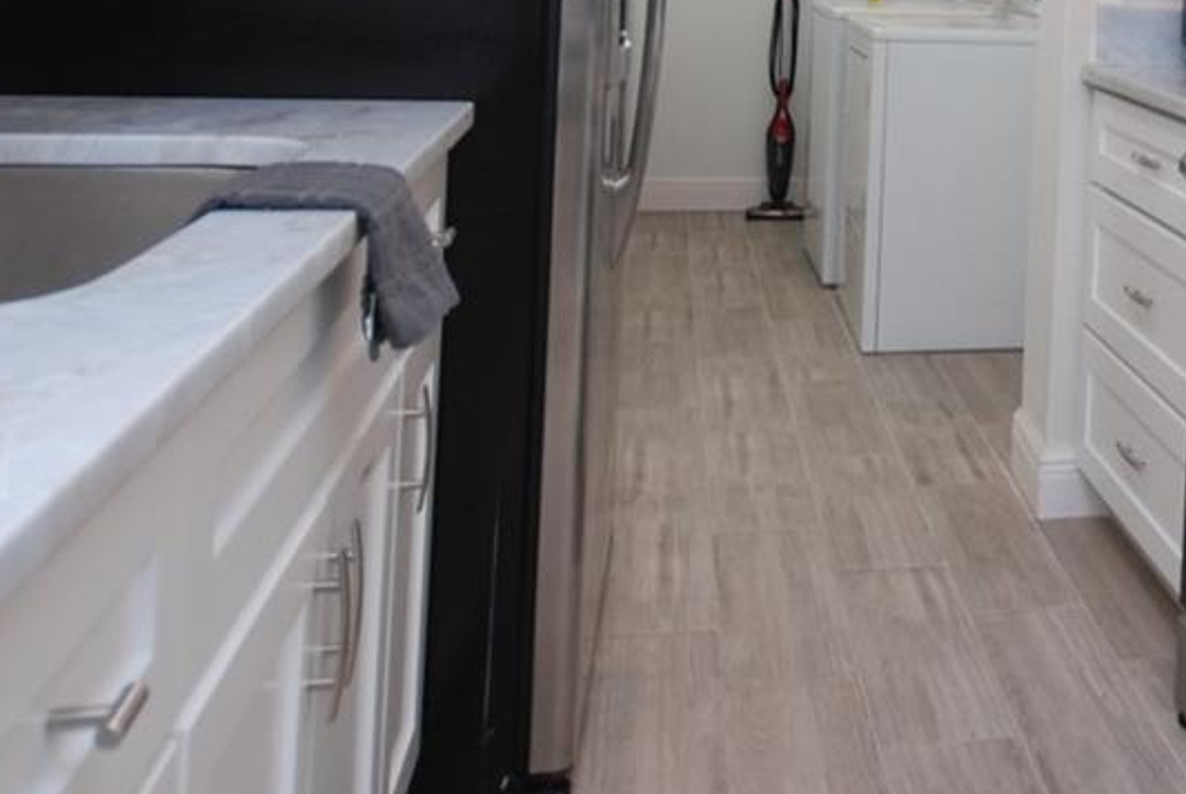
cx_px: 1117
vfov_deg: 27.3
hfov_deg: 39.6
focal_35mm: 45
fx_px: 1485
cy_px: -89
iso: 200
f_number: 4
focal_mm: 10
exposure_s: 1/40
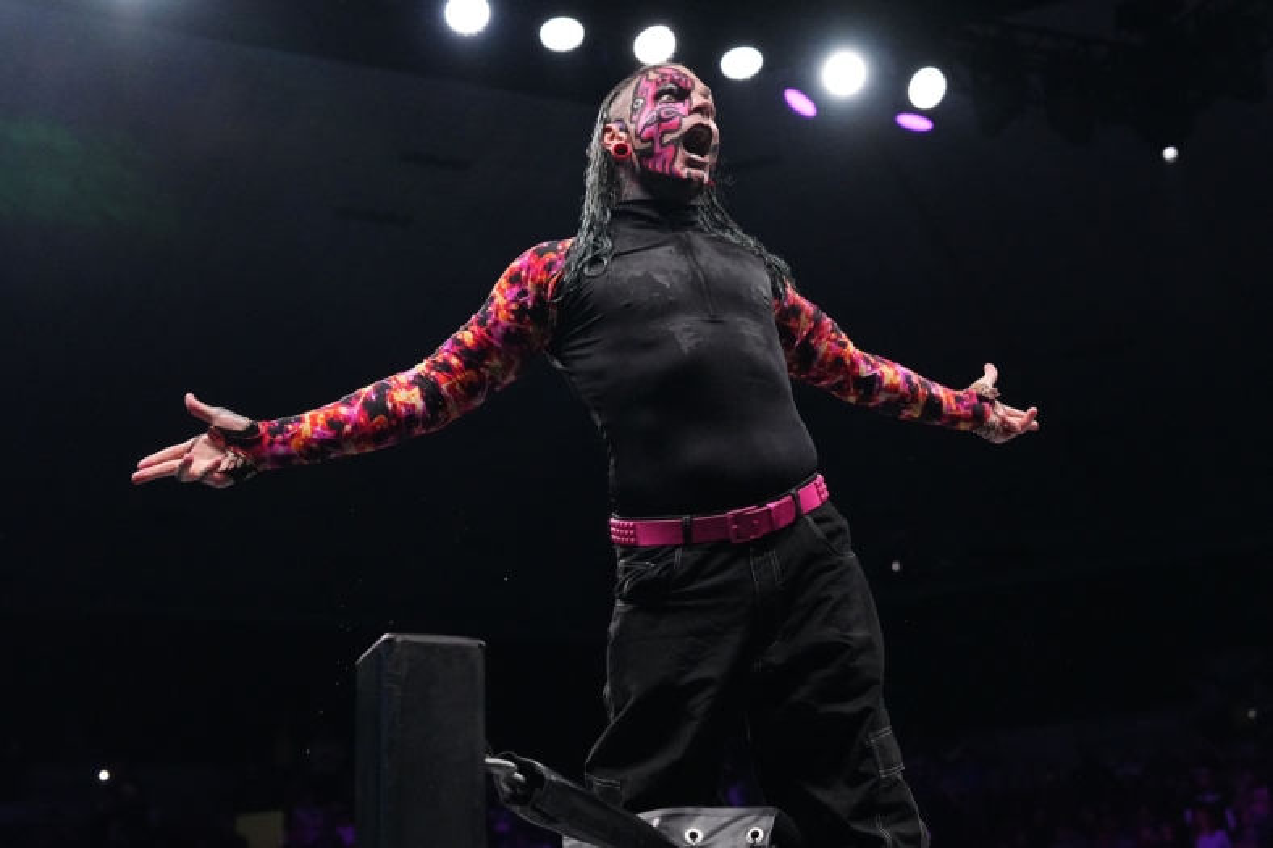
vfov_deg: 30.5
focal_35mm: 44
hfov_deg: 44.5
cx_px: 636
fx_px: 1555
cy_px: 424
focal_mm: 44
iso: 6400
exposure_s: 1/800
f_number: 3.5
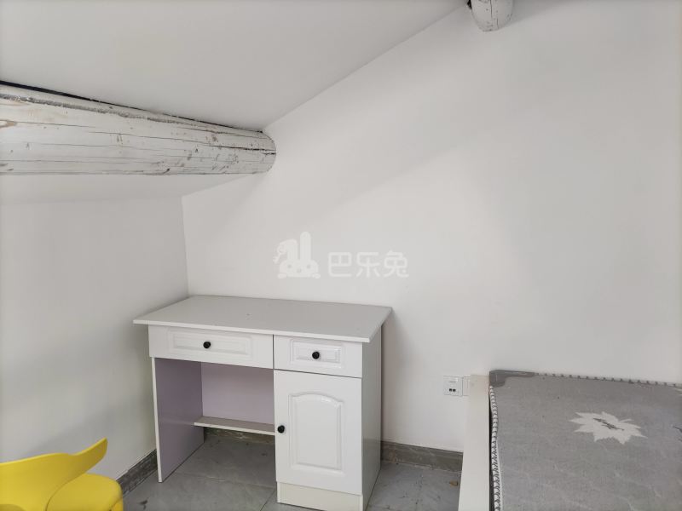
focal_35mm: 26
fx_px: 512
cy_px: 256
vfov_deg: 53.1
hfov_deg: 67.3
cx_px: 341
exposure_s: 1/50
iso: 83
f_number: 1.79
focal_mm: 4.71
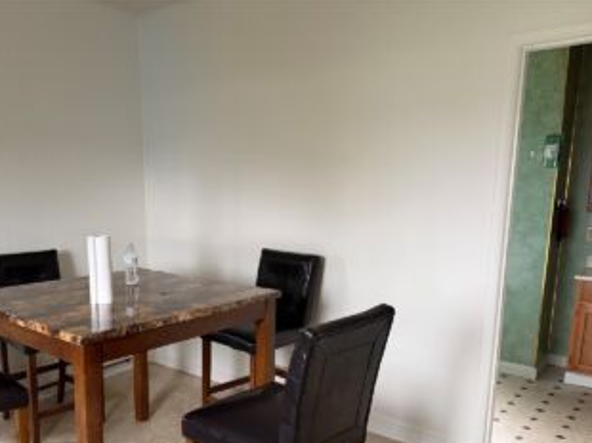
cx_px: 218
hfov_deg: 57.6
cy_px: 285
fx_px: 530
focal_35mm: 31
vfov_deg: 44.9
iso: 800
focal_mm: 6.76
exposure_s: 1/60
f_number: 1.78
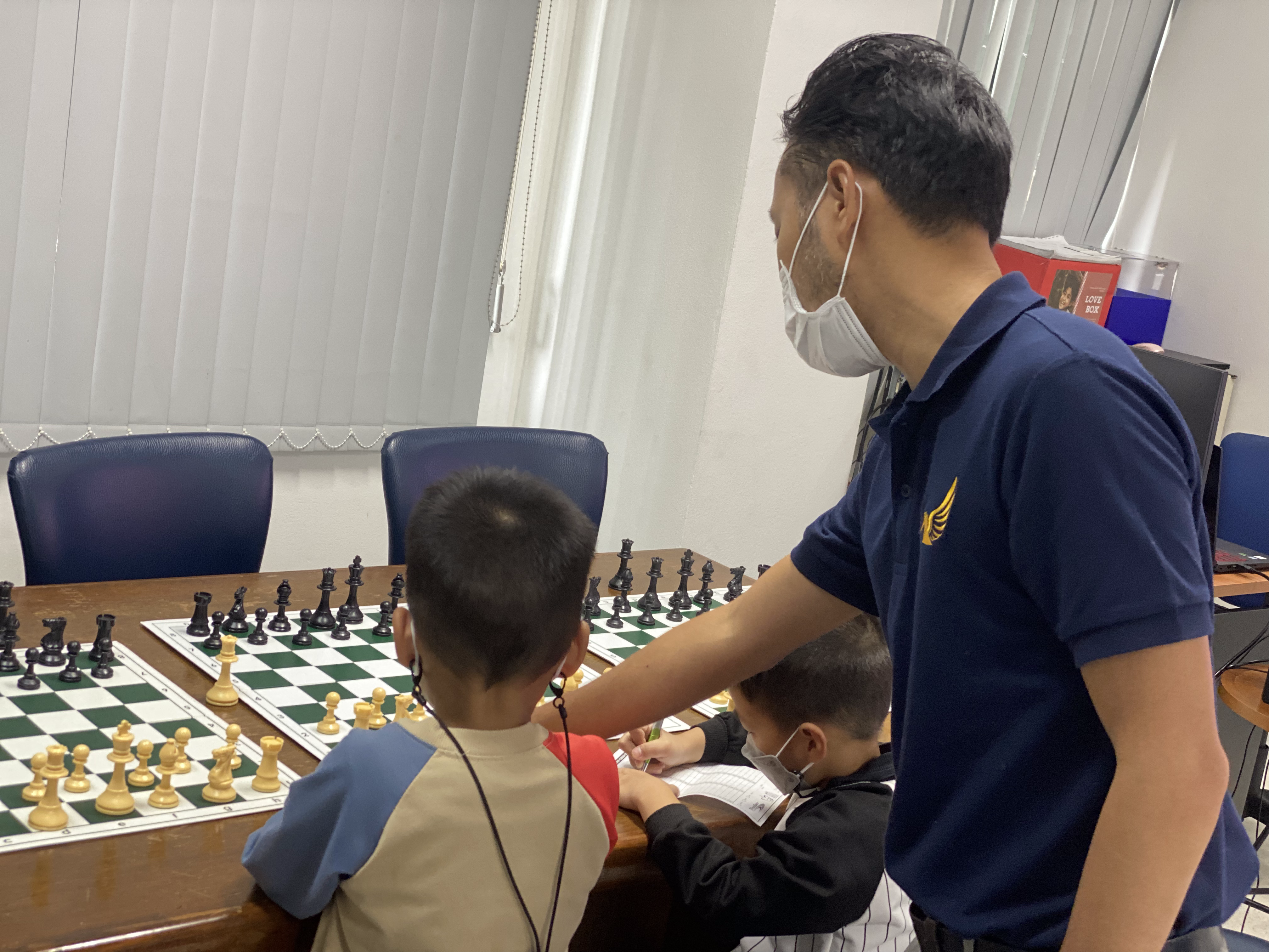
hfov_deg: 36.8
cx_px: 634
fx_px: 1906
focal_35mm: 52
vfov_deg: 28.0
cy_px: 476
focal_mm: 6
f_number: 2
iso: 200
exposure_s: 1/33
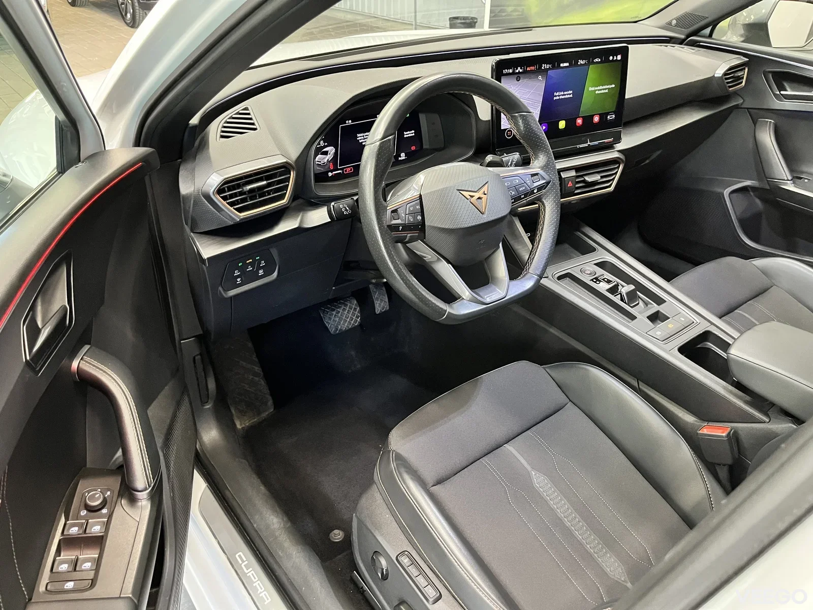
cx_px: 406
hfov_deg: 67.3
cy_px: 305
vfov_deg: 53.1
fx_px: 611
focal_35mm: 26
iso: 640
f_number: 1.6
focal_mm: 5.1
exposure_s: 1/40
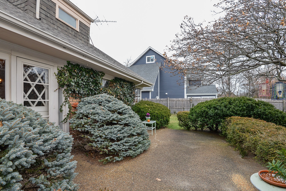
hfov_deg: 93.3
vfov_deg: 70.5
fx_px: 135
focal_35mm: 17
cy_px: 96
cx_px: 143
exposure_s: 1/25
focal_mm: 17
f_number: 8
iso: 200
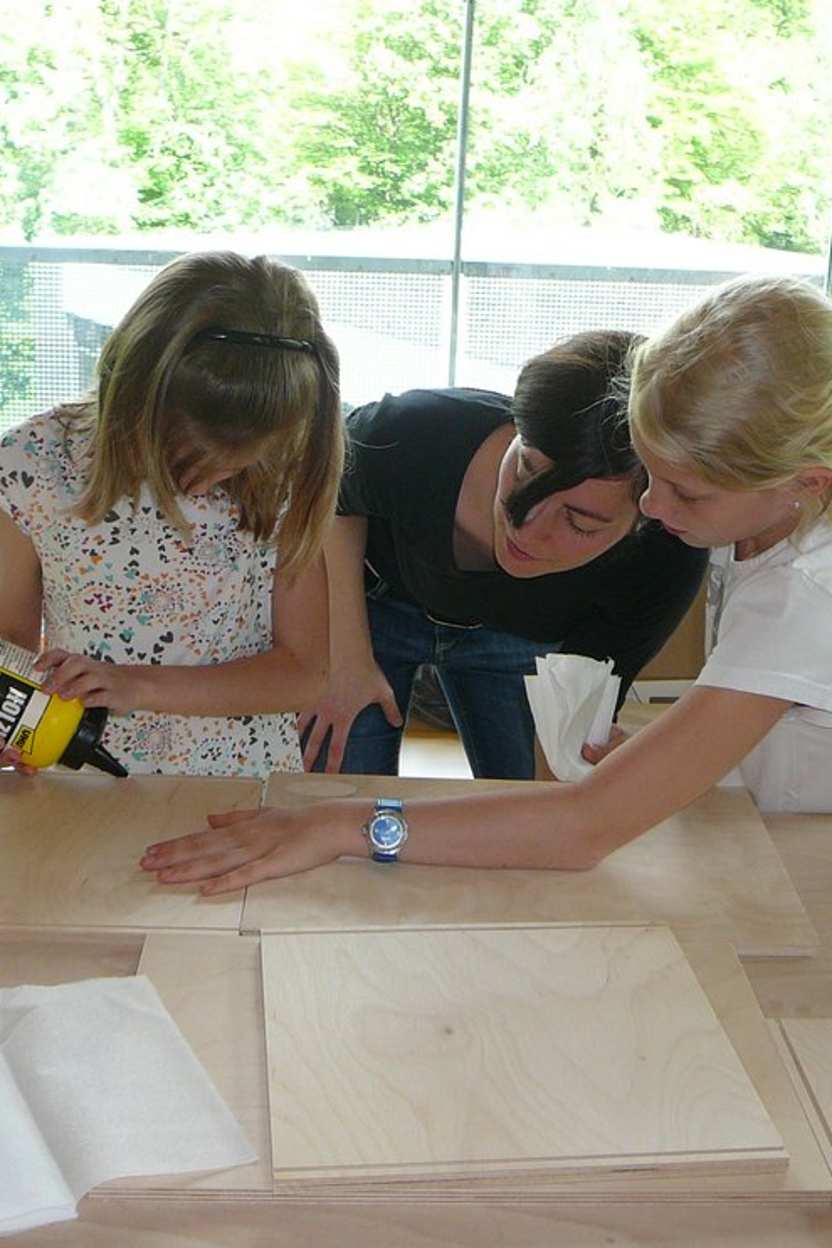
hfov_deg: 27.5
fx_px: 1699
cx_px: 444
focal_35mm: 49
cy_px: 627
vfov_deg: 40.4
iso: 100
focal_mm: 5.2
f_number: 2.8
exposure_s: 1/60
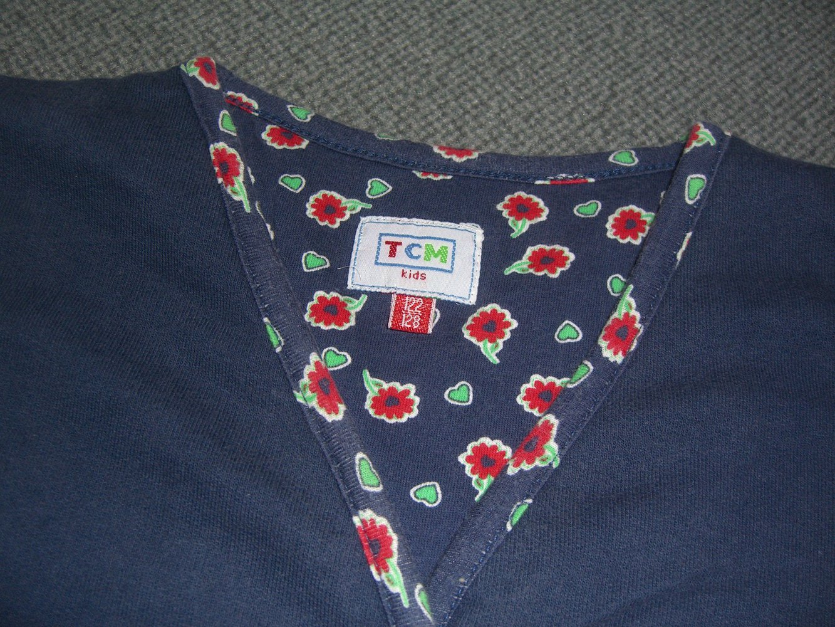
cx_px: 418
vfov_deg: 37.7
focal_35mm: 38
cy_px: 314
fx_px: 917
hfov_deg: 49.0
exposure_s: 1/60
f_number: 2.8
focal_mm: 7.9
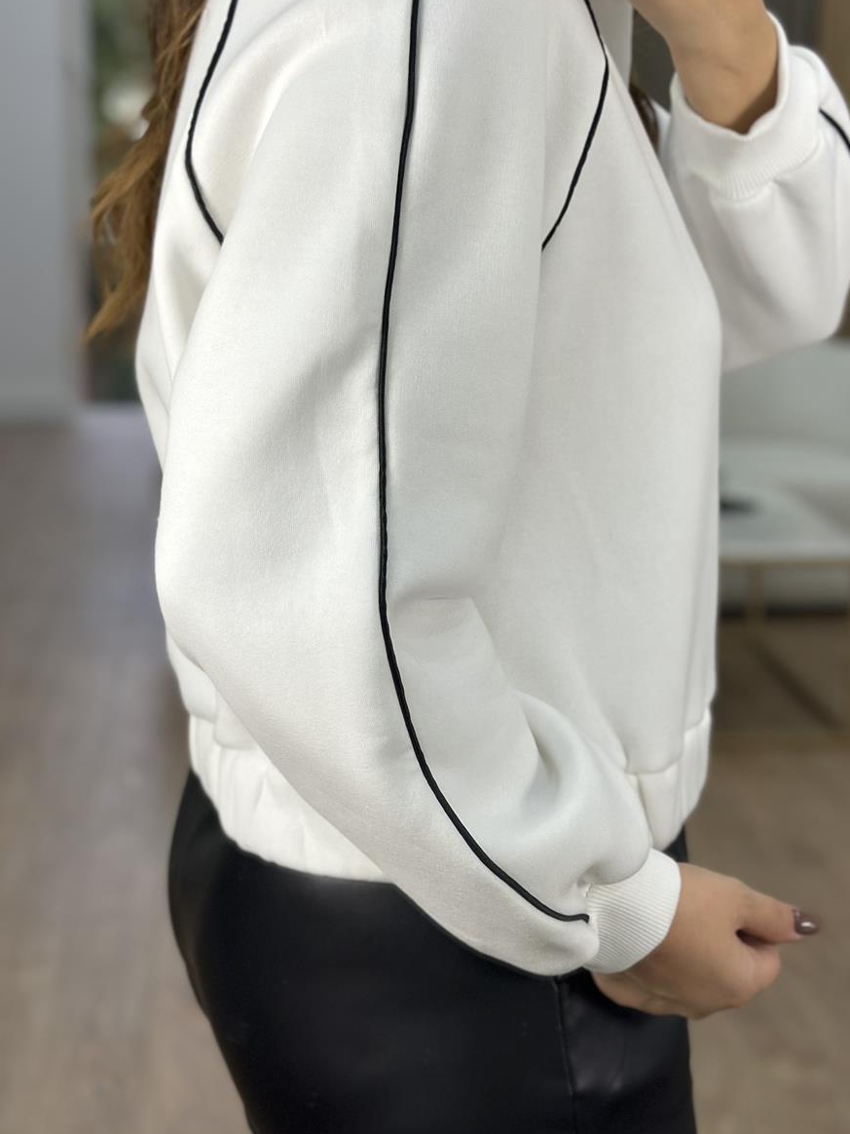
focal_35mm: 66
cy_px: 477
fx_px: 2161
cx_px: 577
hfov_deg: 22.2
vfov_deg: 29.3
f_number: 1.78
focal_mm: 6.86
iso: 80
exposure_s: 1/229
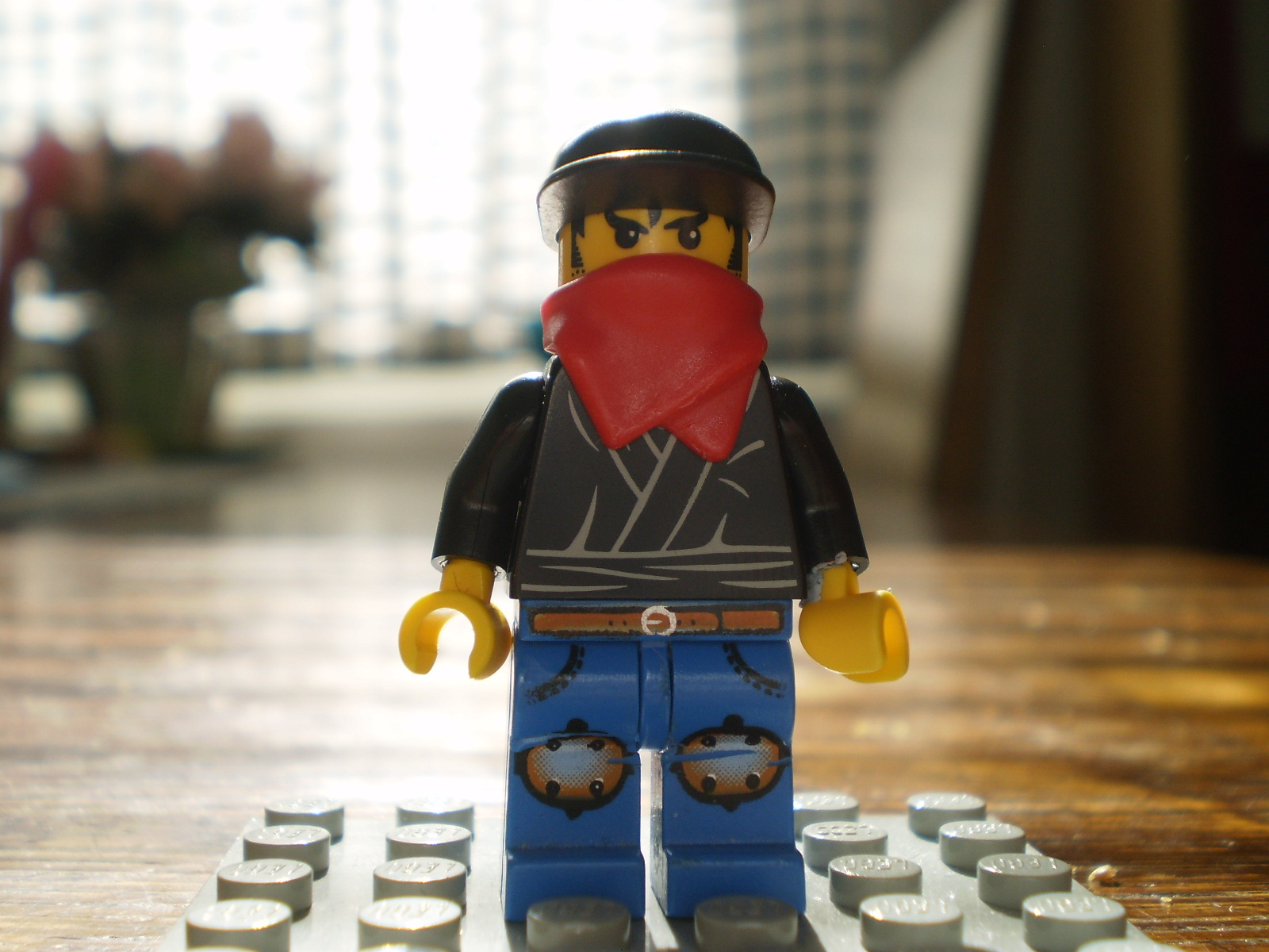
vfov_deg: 34.3
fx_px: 1540
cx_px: 634
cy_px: 476
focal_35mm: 42
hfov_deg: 44.8
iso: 64
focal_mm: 7.4
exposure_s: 1/60
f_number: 3.5
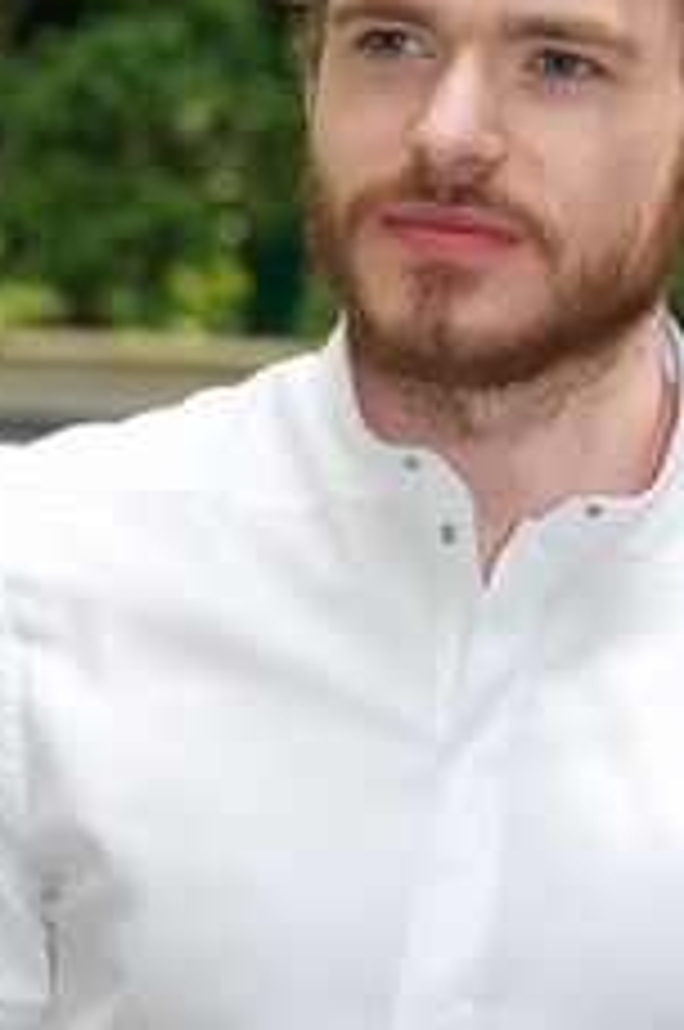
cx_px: 423
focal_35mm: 349
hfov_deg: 3.9
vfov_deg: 5.9
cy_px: 310
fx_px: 9976
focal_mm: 200
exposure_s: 1/60
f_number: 13
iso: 400
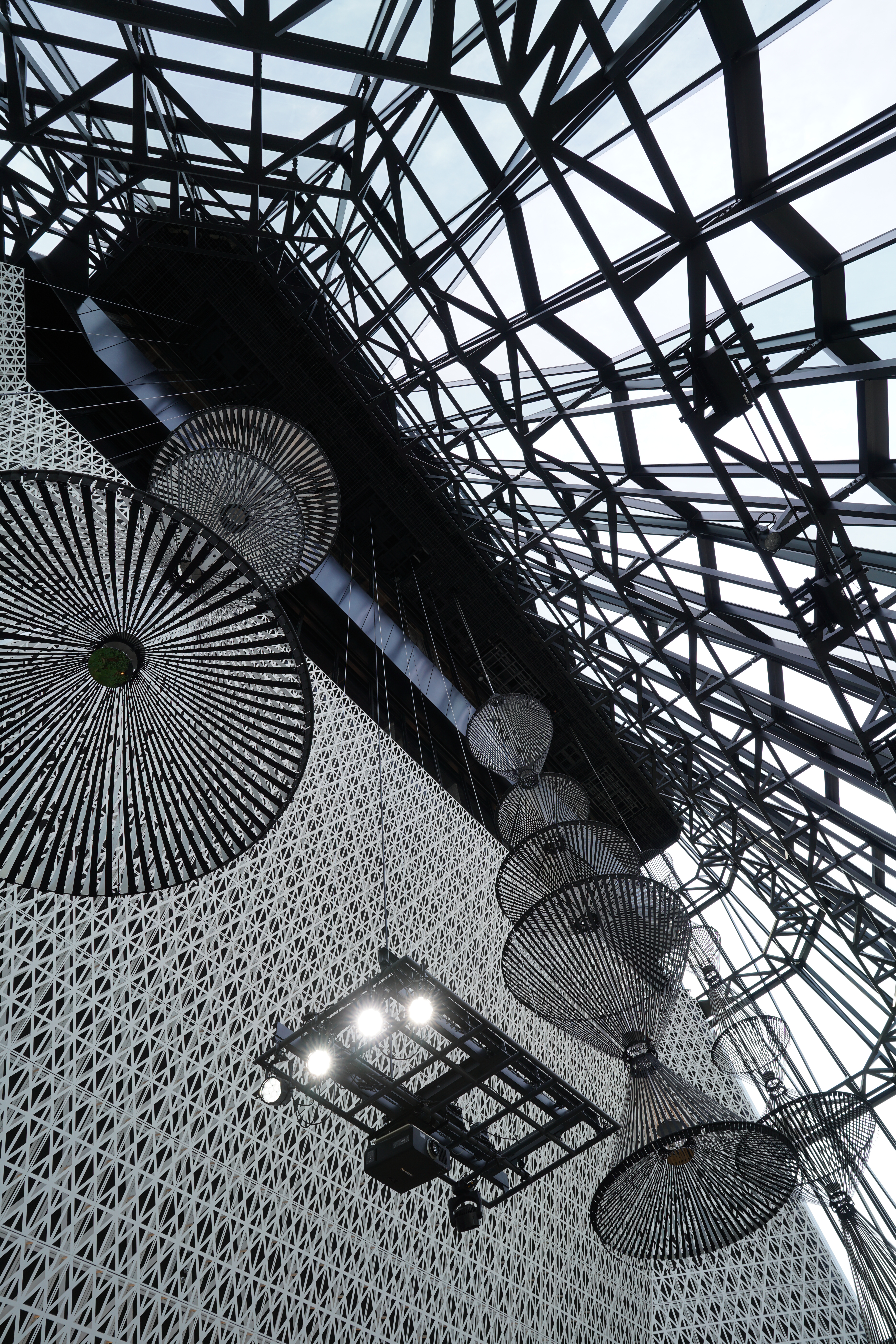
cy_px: 672
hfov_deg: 67.4
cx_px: 448
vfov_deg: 90.0
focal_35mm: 18
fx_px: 672
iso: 100
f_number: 8
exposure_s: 1/40
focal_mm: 18
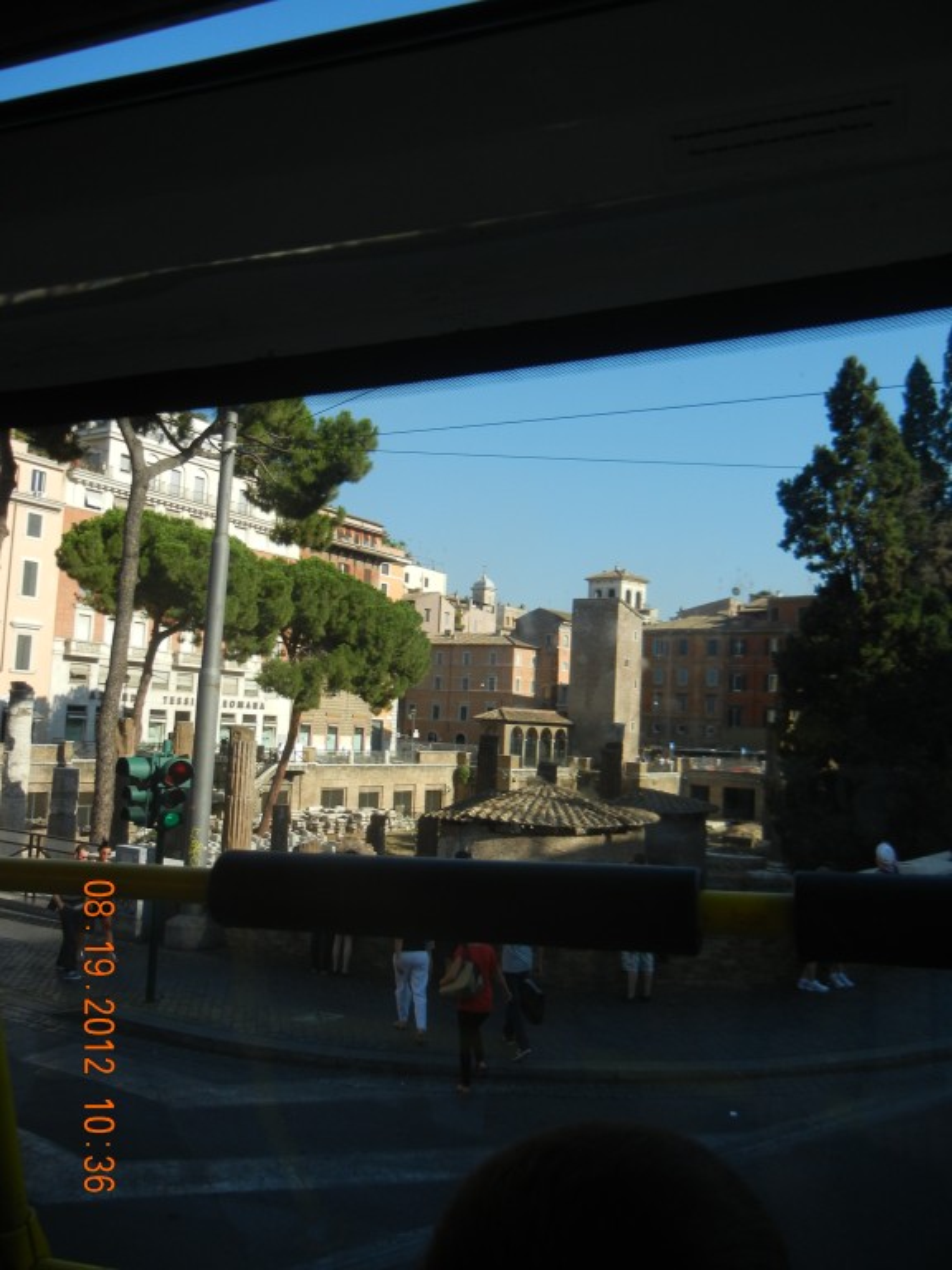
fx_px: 1100
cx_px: 476
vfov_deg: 60.0
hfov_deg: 46.8
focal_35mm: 30
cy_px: 635
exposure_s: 1/306
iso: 160
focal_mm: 5.4
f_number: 7
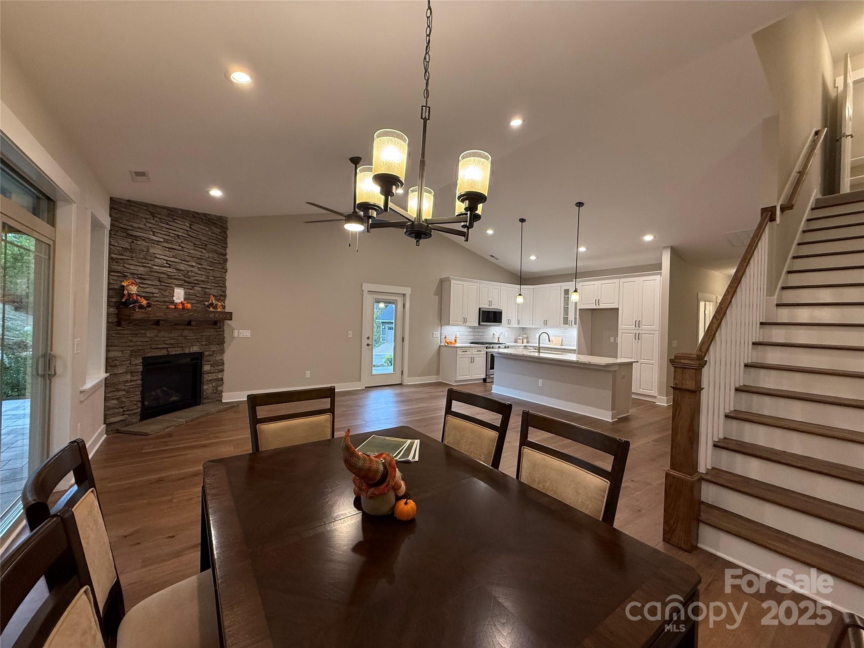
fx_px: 349
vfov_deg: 85.7
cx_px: 432
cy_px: 324
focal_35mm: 14
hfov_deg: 102.1
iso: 320
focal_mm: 2.22
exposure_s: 1/120
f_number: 2.2
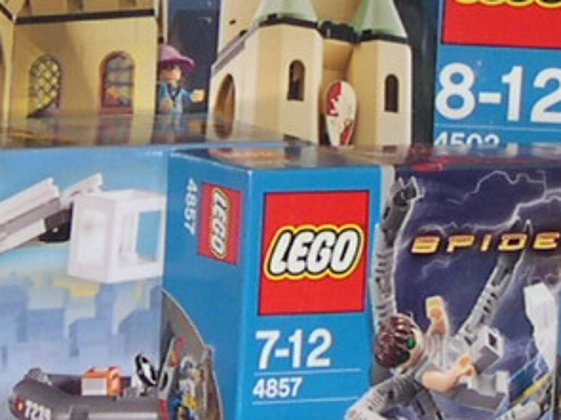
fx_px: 4131
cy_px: 15
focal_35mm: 255
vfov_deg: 5.8
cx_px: 205
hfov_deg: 7.8
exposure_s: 1/60
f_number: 3.1
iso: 100
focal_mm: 10.1
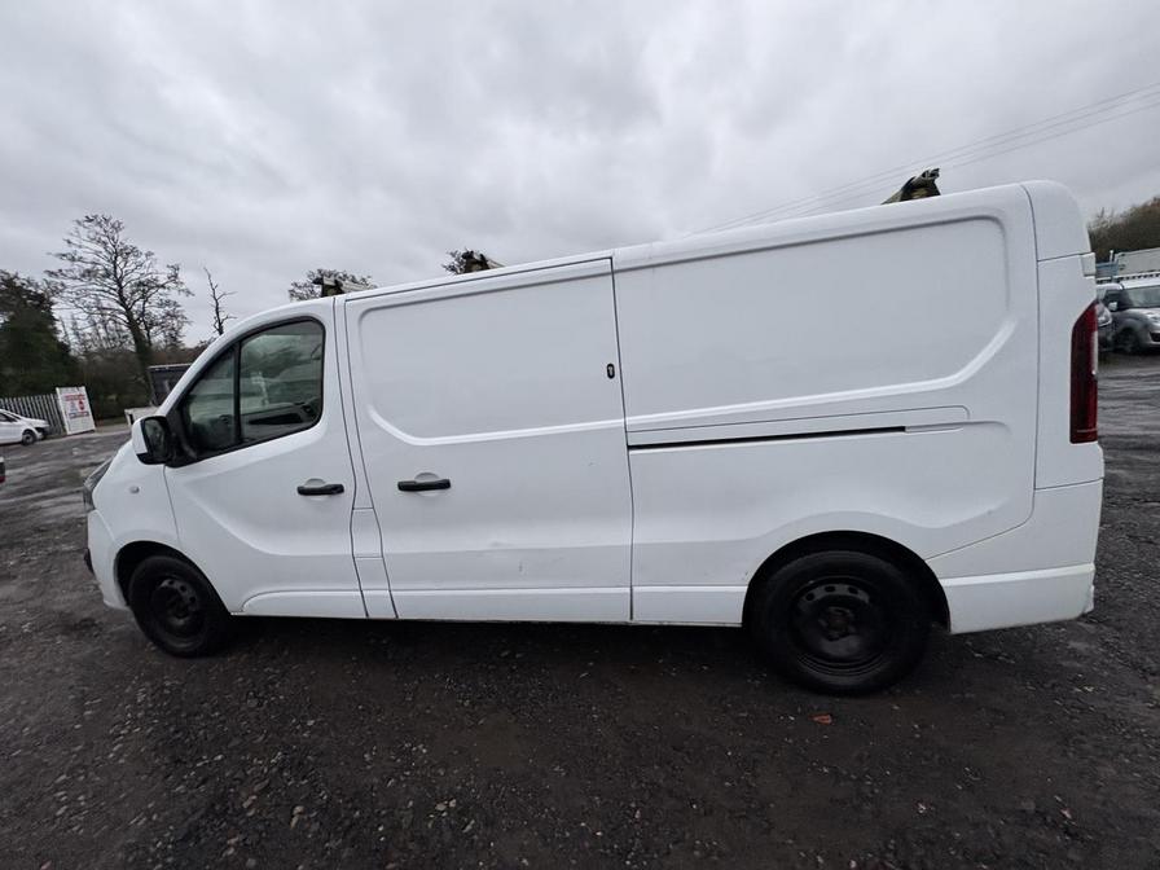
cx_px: 580
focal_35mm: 14
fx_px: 469
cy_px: 435
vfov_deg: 85.7
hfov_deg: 102.1
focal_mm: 2.22
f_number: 2.2
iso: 250
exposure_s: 1/85
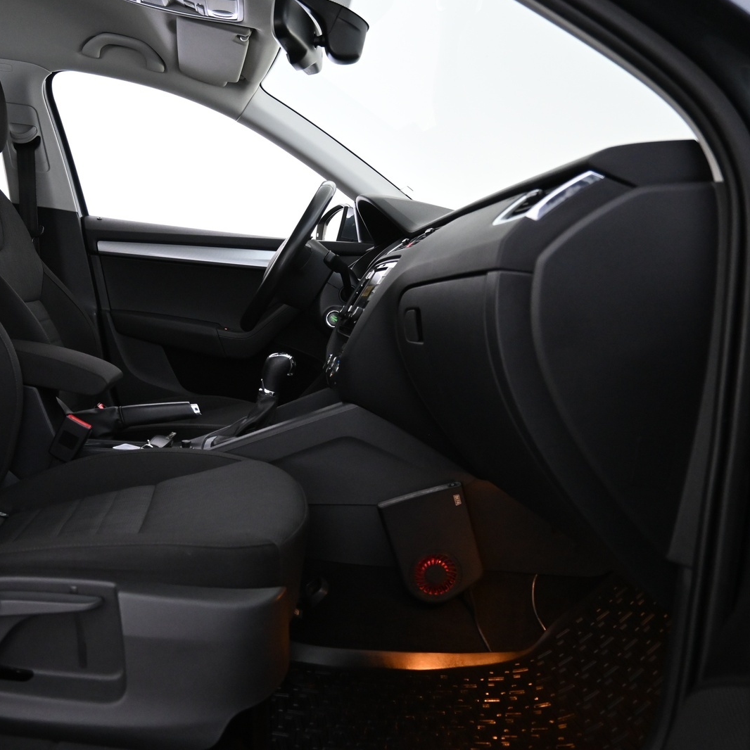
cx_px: 237
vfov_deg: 52.5
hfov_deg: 51.3
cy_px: 376
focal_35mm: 31
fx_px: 760
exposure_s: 1/25
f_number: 3.5
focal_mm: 16
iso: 2000
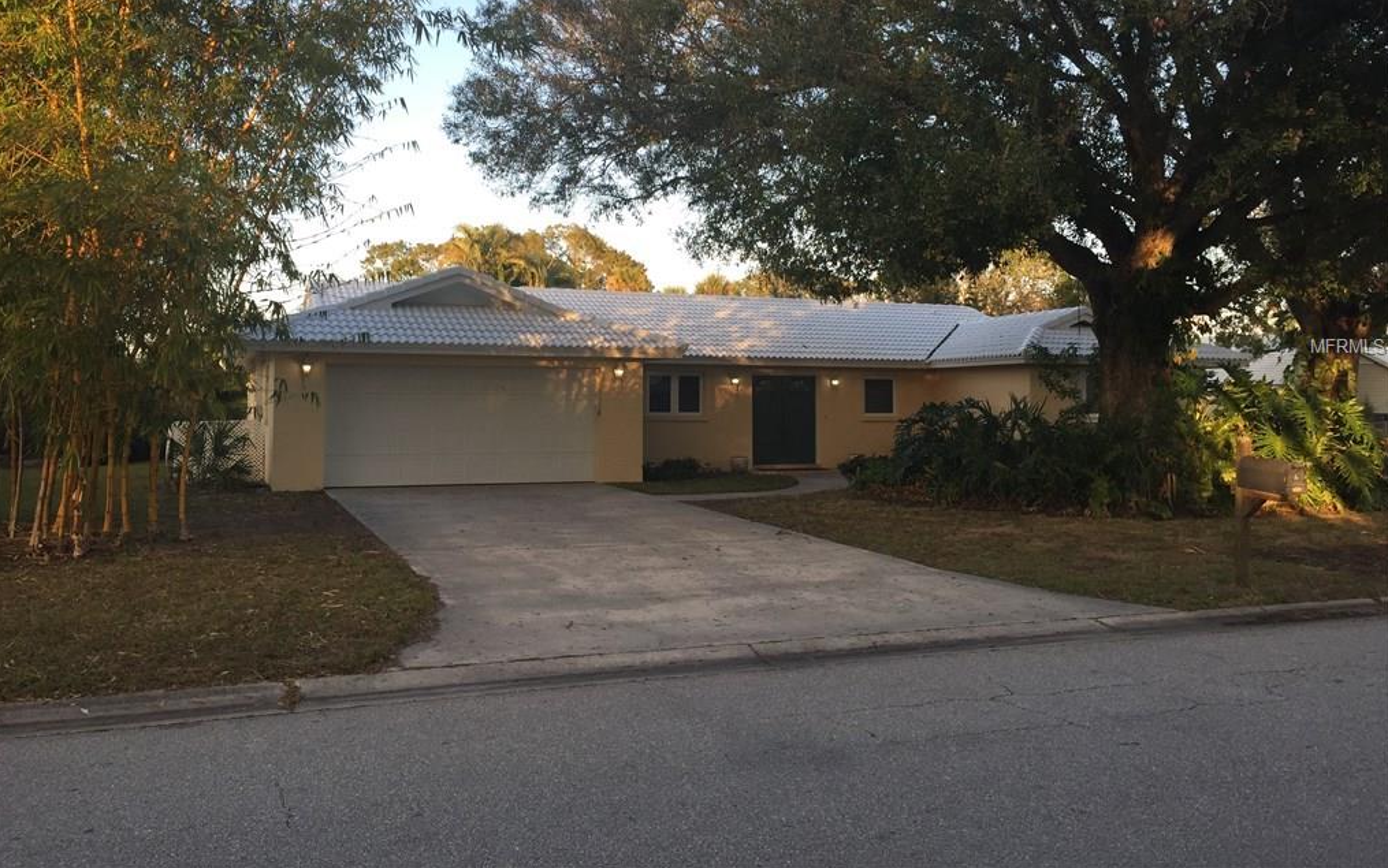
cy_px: 347
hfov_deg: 61.2
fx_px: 1173
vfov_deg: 40.4
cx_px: 693
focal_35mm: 31
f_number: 2.2
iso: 32
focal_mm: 4.15
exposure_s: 1/211
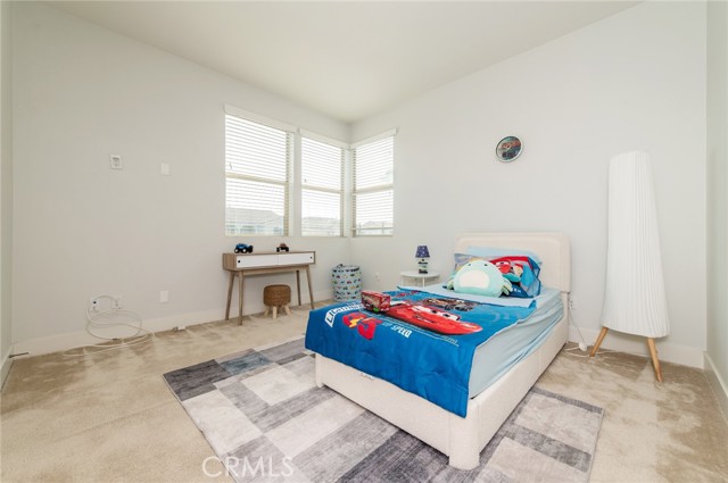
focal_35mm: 14
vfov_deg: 81.1
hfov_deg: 104.3
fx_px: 283
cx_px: 364
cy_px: 242
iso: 100
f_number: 6.3
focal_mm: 14
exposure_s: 1/160
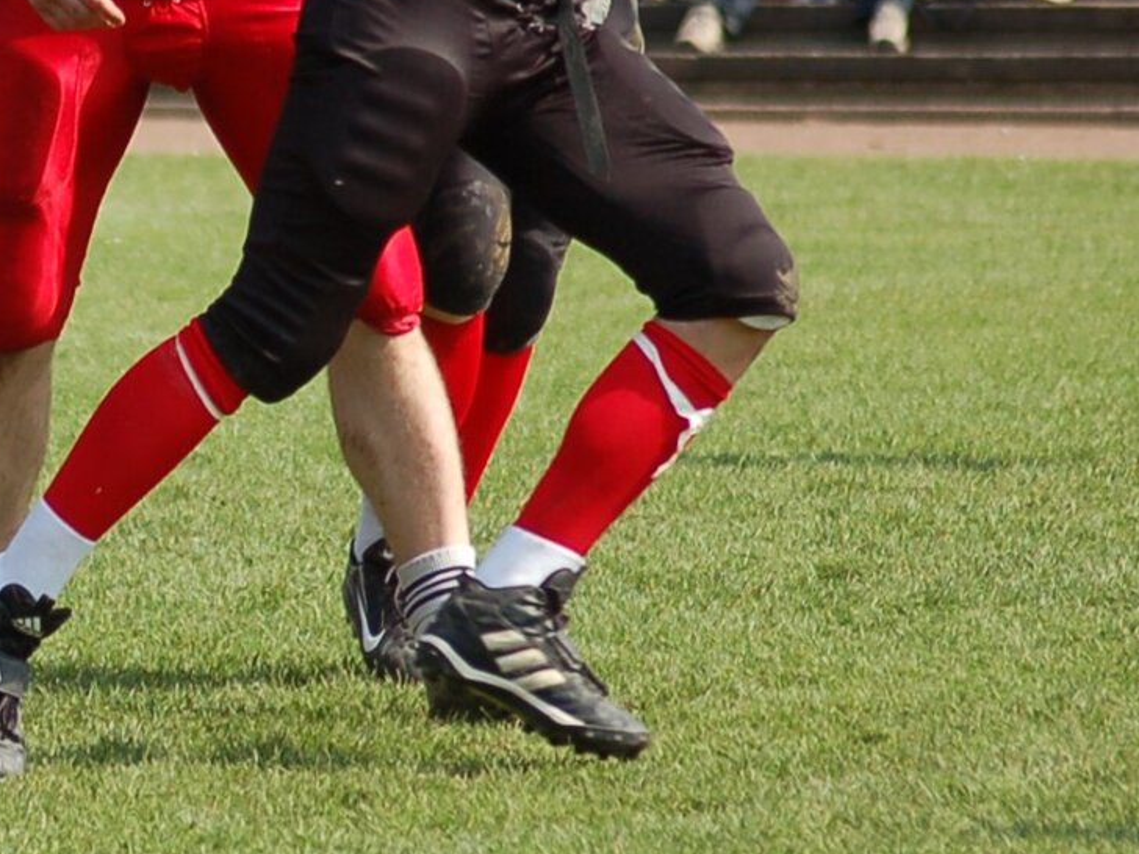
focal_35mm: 587
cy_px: 272
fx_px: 19329
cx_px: -357
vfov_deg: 2.5
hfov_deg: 3.4
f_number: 4.5
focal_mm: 135
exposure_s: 1/1000
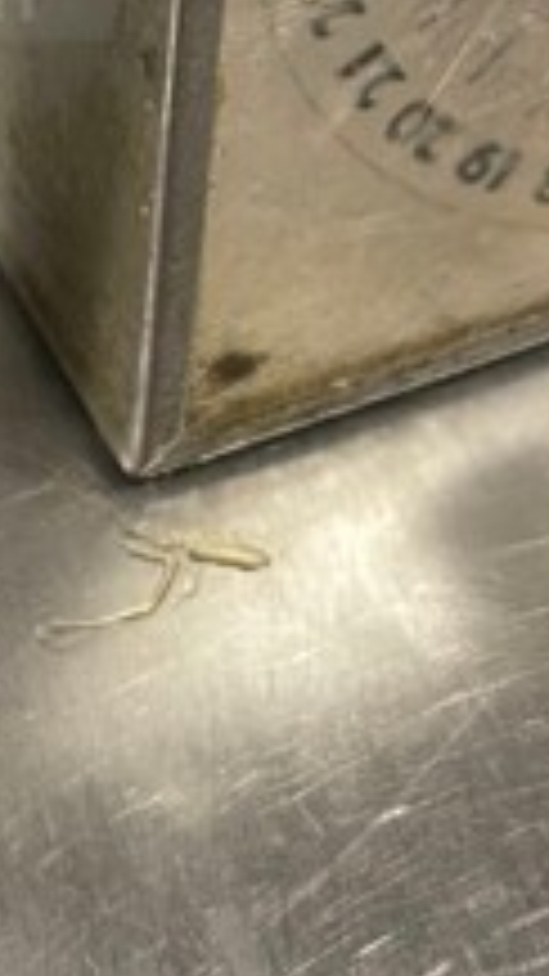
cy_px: -196
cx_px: -387
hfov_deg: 10.8
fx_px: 2744
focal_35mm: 106
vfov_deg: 19.1
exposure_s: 1/60
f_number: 1.6
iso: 320
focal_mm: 5.1
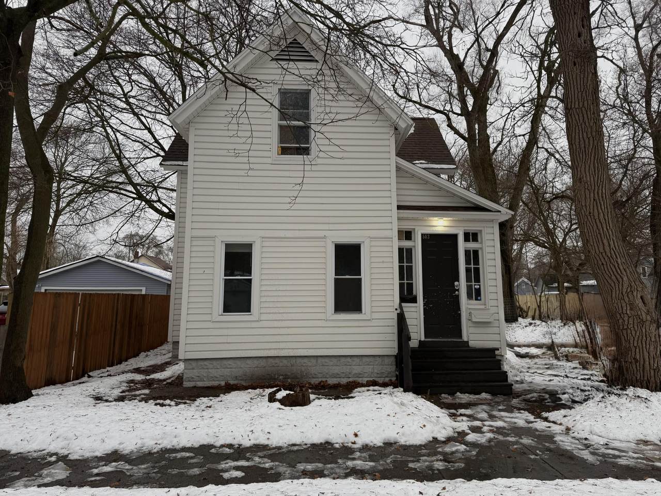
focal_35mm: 24
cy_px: 248
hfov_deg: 71.6
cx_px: 330
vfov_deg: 56.8
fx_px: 458
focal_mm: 6.76
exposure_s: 1/145
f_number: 1.78
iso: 50
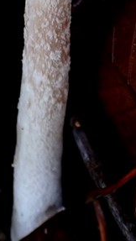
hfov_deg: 13.3
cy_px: -41
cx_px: 55
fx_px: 582
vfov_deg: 21.8
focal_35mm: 91
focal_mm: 5.4
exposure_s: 1/125
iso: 250
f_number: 2.3
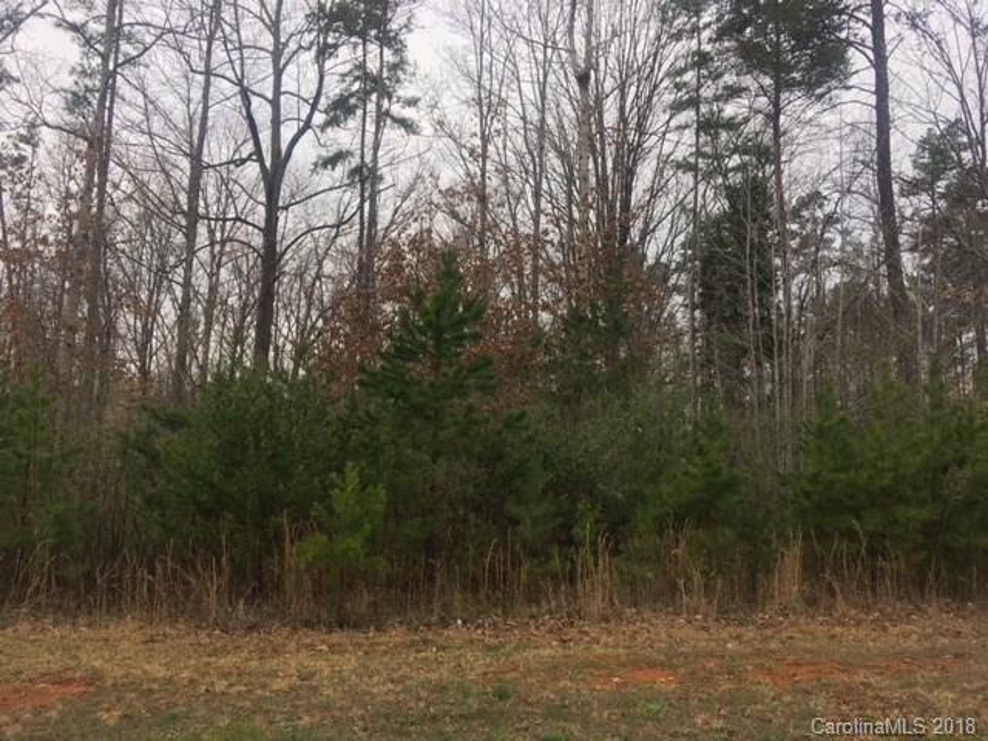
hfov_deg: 61.7
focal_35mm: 29
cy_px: 370
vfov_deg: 48.2
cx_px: 494
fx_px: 828
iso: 32
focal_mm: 4.15
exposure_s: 1/120
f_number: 2.2
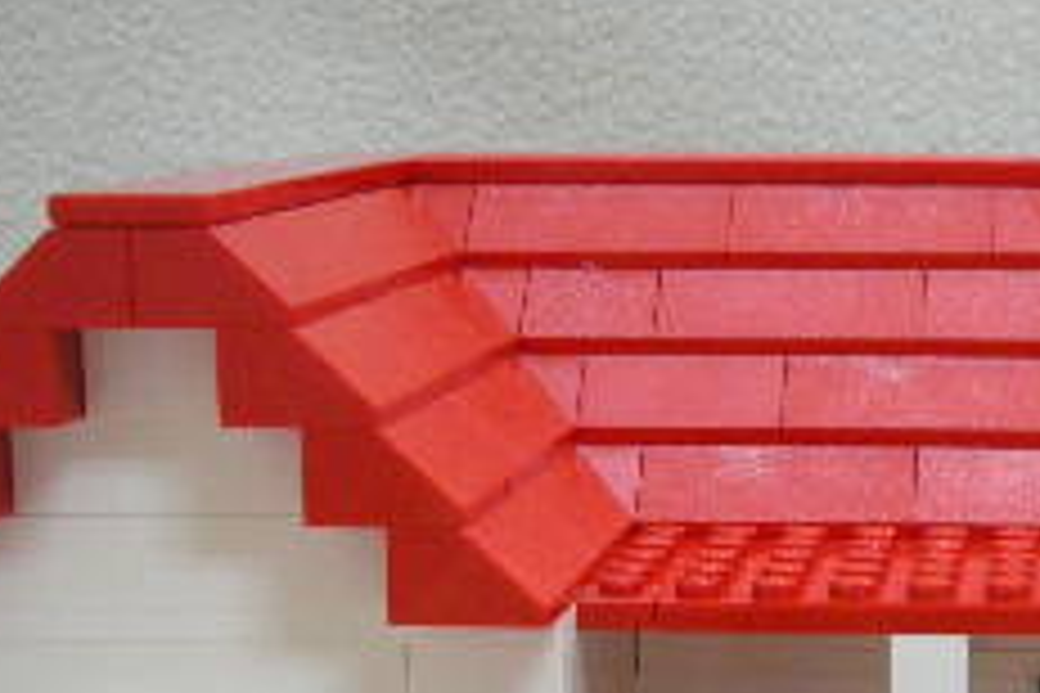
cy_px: 945
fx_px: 2918
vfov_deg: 13.0
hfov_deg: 19.5
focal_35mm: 101
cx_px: 1081
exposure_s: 1/17.4
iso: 200
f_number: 2.8
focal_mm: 5.8
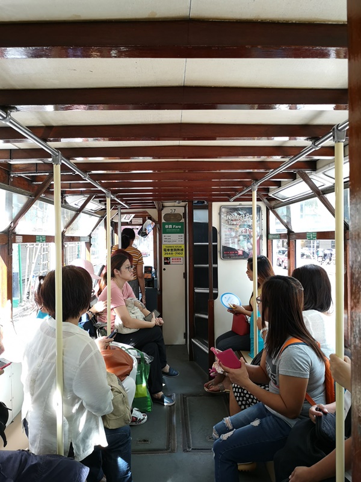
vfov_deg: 65.3
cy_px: 241
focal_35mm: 27
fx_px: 375
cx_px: 180
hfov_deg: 51.4
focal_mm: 3.95
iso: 100
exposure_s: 1/50
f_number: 1.8
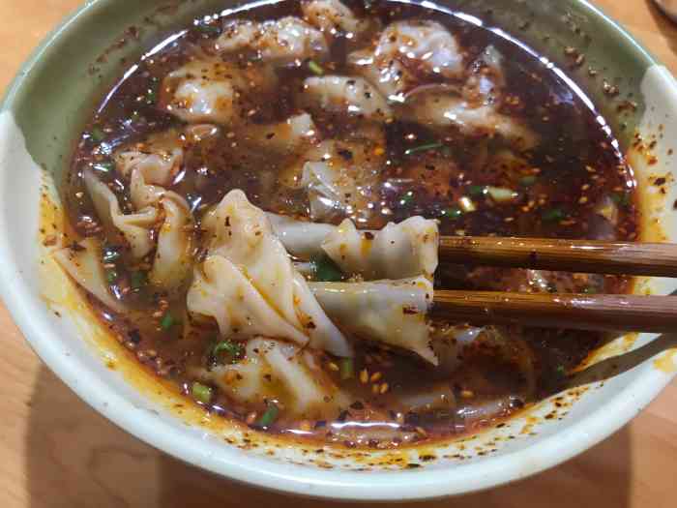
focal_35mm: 28
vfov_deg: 49.7
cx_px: 338
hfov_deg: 63.4
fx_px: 548
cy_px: 254
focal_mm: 3.99
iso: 80
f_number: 1.8
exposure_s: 1/17
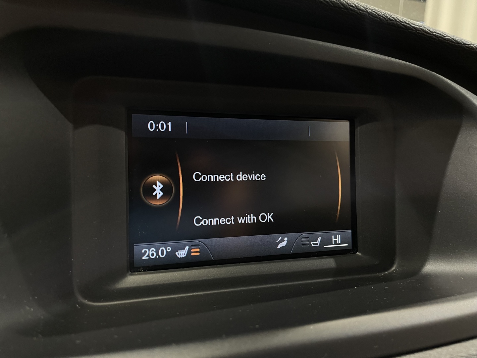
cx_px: 238
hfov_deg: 67.3
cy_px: 179
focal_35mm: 26
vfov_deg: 53.1
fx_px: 358
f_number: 1.6
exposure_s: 1/50
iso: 250
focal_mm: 4.2
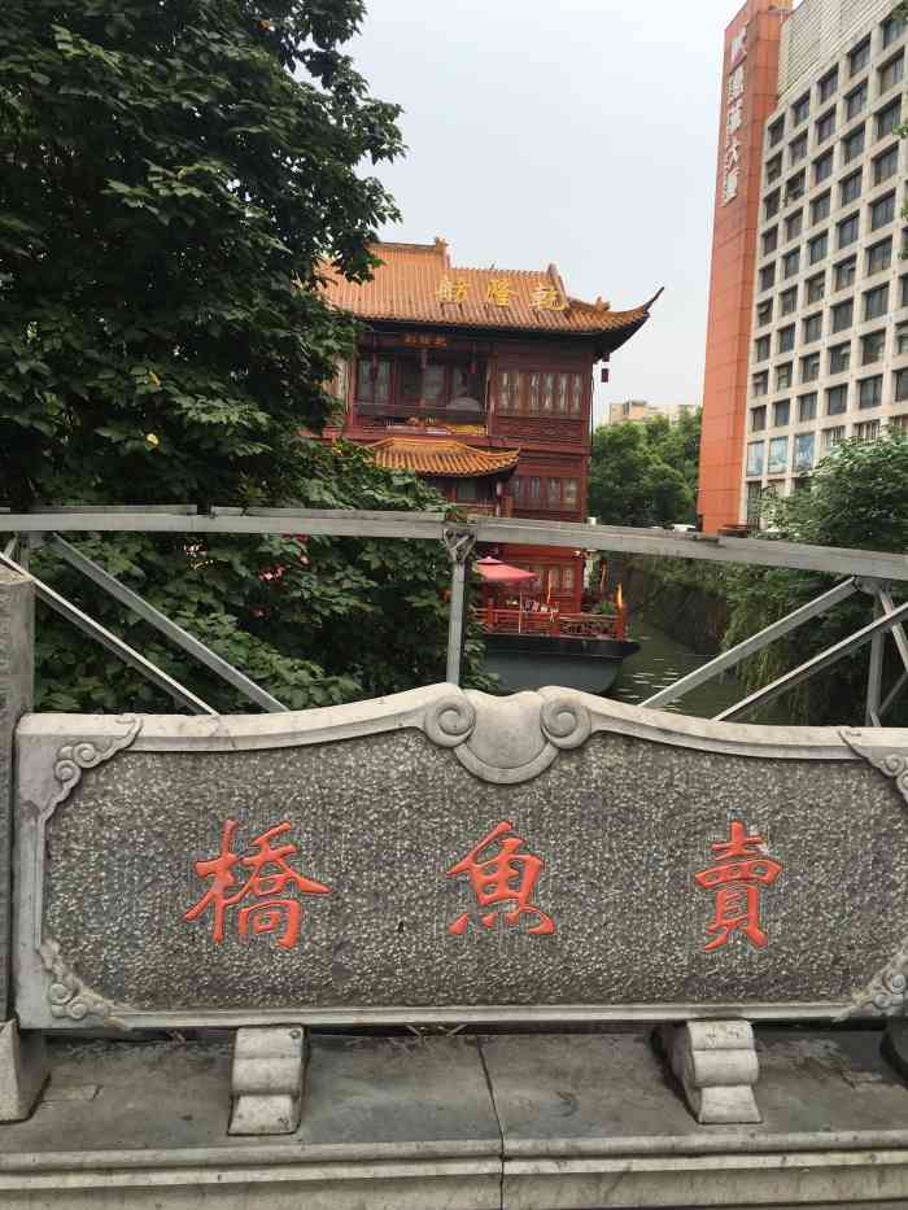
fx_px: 1014
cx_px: 454
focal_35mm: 29
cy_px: 605
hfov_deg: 48.2
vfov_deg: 61.7
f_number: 2.2
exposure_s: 1/400
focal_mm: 4.15
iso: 25
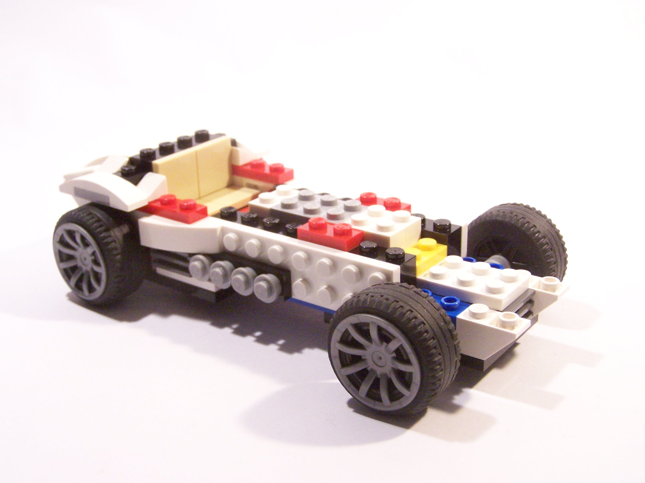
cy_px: 242
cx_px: 322
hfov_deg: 37.5
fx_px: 950
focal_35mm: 51
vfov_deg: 28.6
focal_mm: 8.5
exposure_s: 1/45
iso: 400
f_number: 3.2
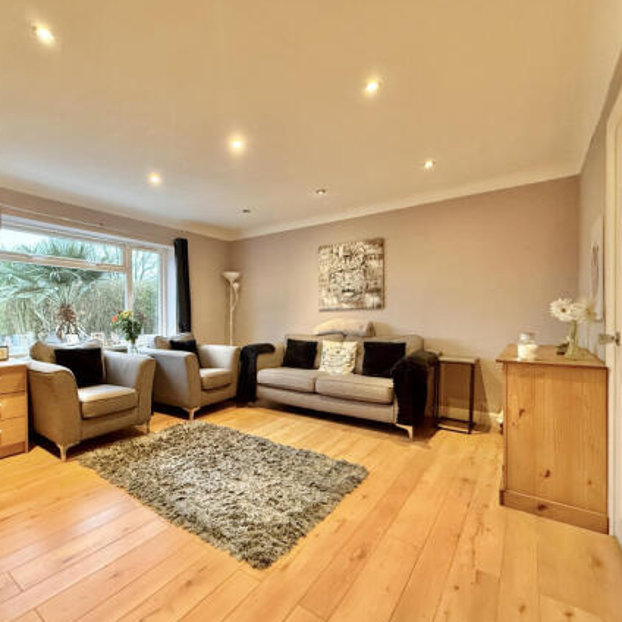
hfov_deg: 82.7
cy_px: 316
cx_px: 241
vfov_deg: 84.0
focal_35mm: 17
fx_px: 346
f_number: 2.2
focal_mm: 2.22
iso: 640
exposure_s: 1/60
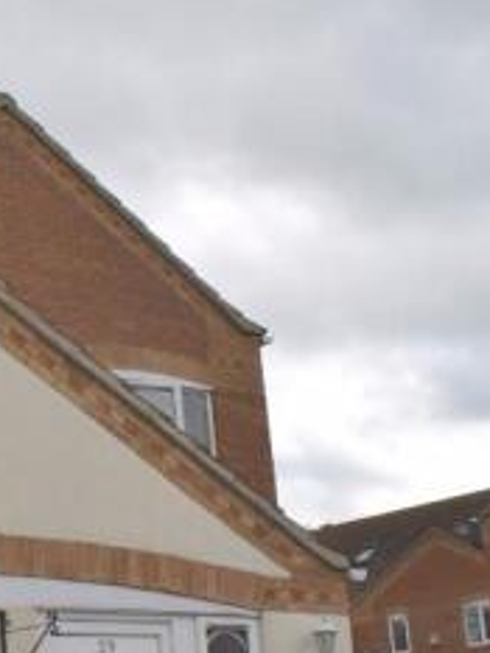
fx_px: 1377
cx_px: -287
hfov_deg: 17.7
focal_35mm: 73
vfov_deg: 26.4
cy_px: 467
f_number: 13
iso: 100
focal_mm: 18
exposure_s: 1/200
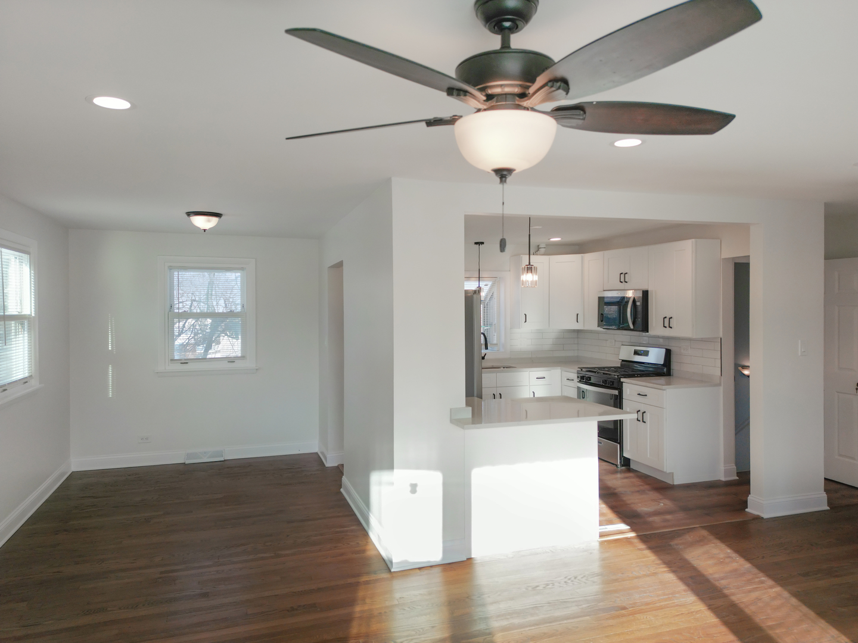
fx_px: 595
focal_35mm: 24
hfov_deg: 71.6
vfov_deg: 56.8
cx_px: 429
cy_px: 322
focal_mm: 6.72
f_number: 1.7
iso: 200
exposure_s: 1/320
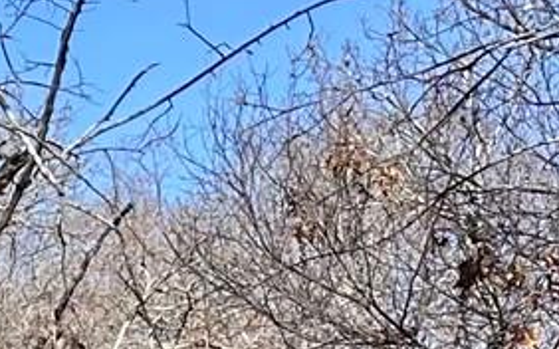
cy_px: 1089
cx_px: -787
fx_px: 2817
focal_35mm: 185
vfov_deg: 6.4
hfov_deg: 9.9
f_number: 1.78
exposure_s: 1/1664
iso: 80
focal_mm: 6.86
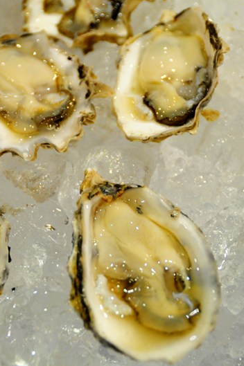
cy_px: 183
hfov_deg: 6.7
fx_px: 2077
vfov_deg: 10.1
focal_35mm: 204
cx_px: 128
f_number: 5.6
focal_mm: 90
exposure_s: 1/50
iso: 1600
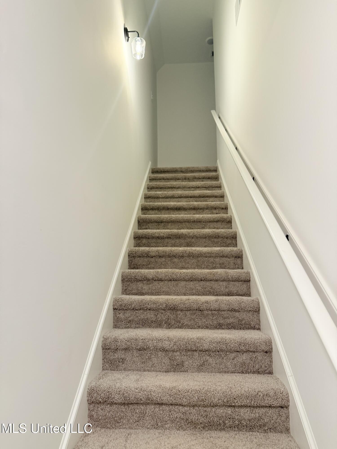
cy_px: 224
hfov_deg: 56.8
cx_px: 168
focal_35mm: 24
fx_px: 312
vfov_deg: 71.6
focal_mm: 6.76
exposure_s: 1/60
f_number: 1.78
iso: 125
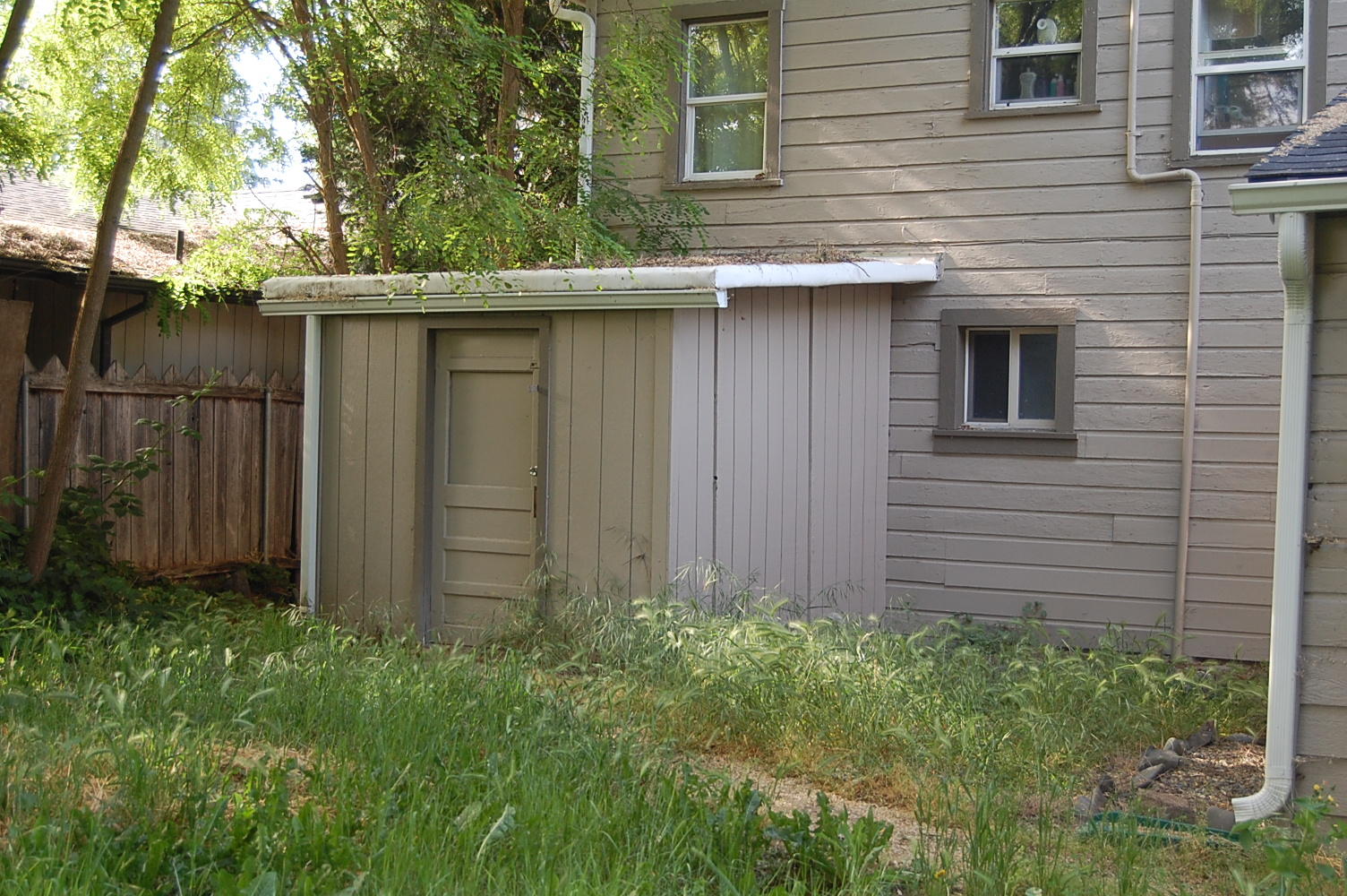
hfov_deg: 41.1
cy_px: 448
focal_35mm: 48
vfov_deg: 28.0
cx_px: 674
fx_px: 1794
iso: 400
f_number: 4.5
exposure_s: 1/80
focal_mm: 32
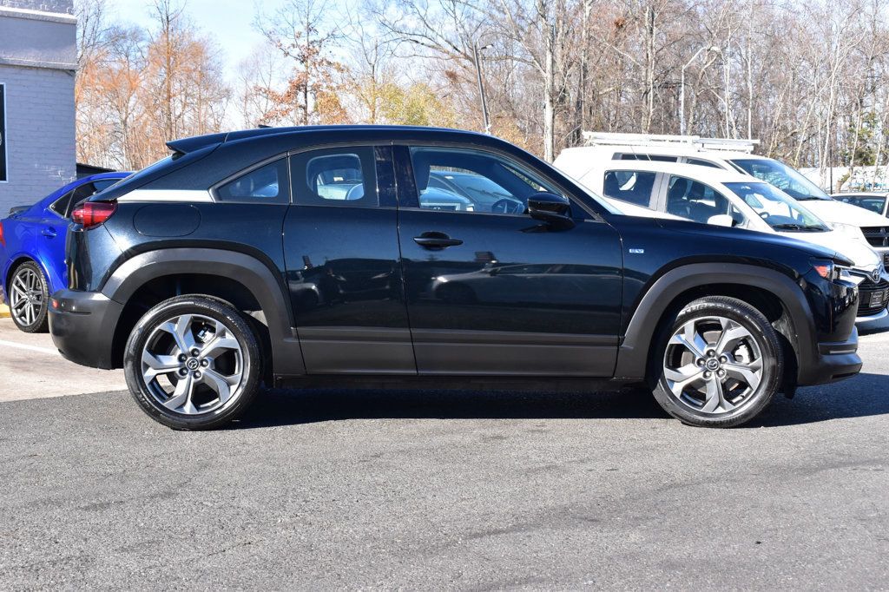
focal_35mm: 51
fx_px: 1259
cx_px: 444
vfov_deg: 26.5
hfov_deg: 38.9
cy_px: 296
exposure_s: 1/250
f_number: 10
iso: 400
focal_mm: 34
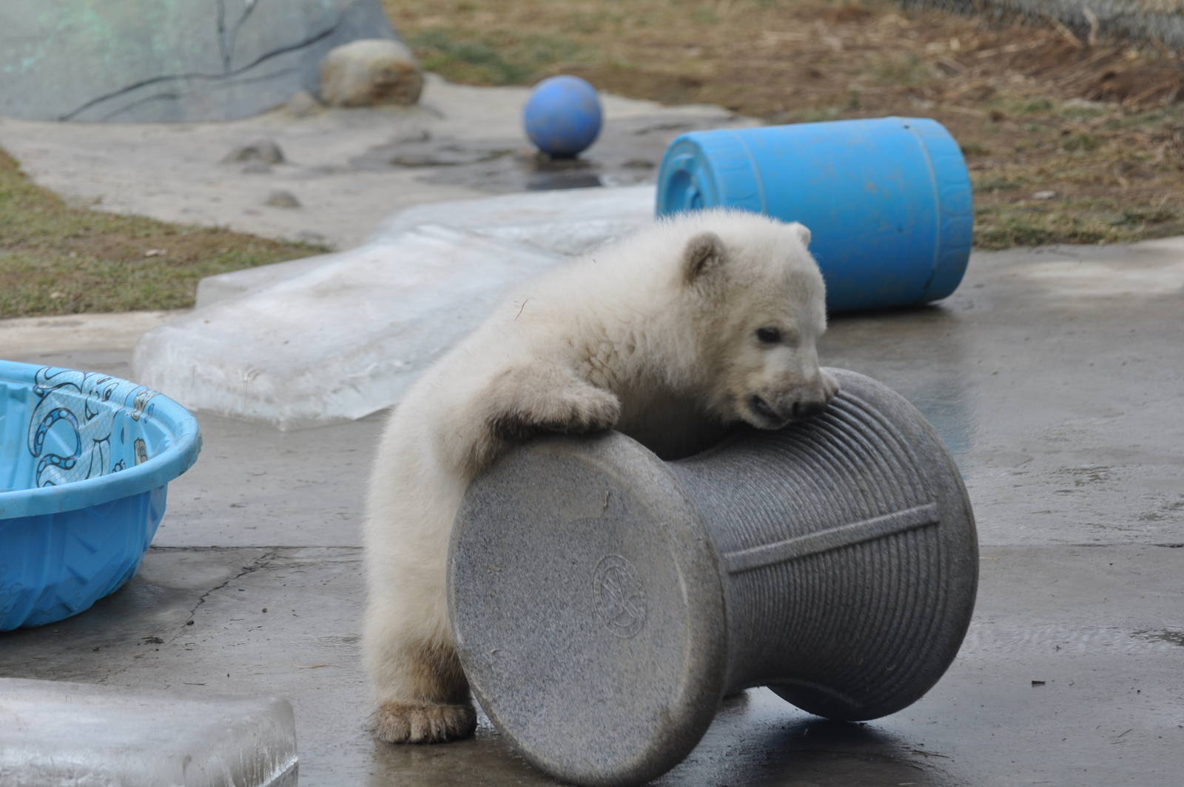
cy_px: 394
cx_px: 592
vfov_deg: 8.3
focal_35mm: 165
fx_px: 5421
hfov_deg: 12.5
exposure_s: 1/160
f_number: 6.3
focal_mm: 110
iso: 200
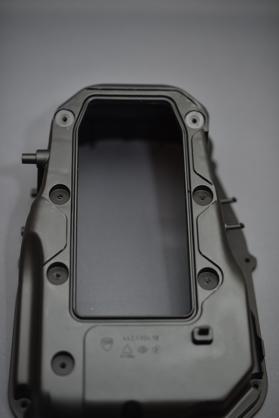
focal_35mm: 50
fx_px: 580
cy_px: 209
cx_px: 140
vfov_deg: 39.6
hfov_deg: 27.0
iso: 200
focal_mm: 50
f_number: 2
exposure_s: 1/200
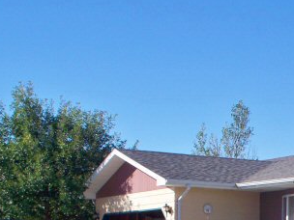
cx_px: 328
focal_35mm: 92
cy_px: 264
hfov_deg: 20.3
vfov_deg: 15.5
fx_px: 781
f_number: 4.8
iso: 100
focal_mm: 7.54
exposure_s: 1/500
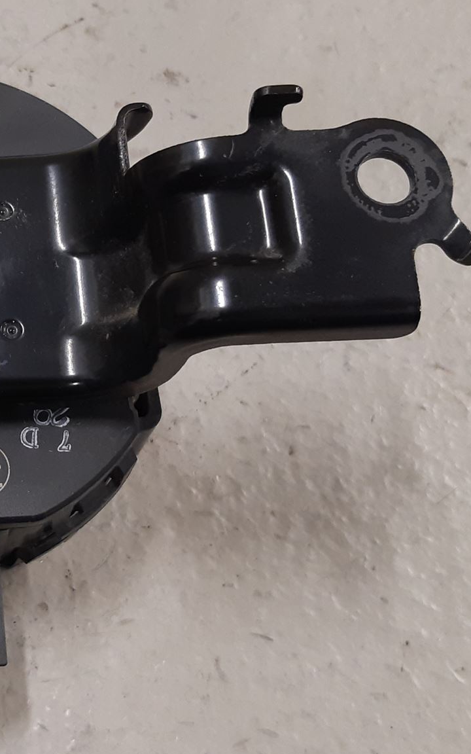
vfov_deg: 41.0
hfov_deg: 24.4
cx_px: -57
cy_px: 354
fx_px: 1006
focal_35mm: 49
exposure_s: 1/50
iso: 160
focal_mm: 3.93
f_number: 1.7
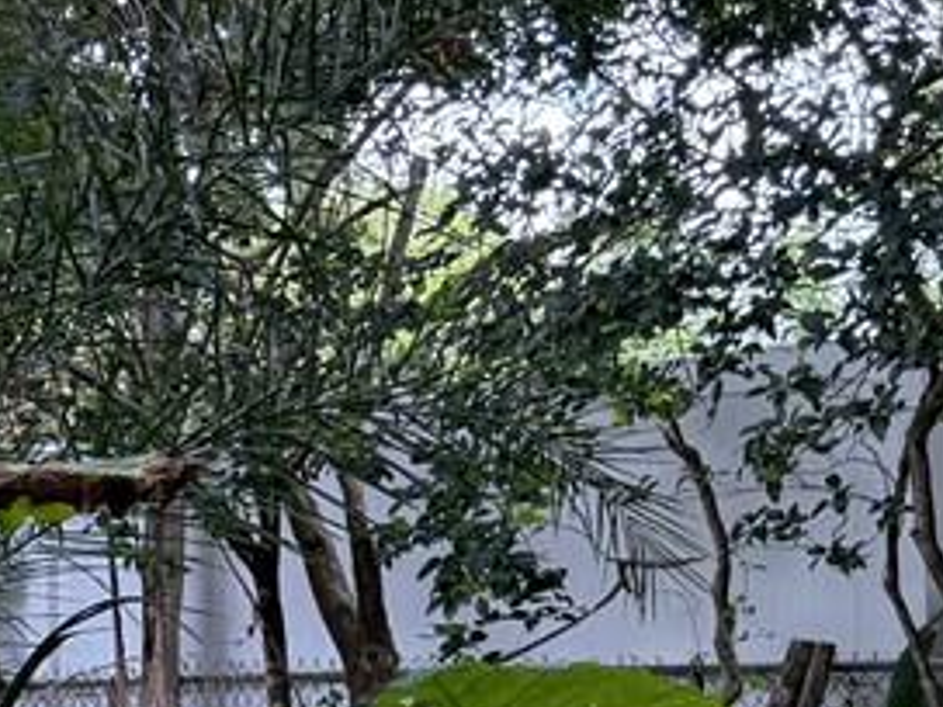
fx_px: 3841
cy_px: 620
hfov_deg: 12.0
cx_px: -1120
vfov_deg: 10.5
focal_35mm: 141
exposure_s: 1/374
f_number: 1.78
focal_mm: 6.76
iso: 100
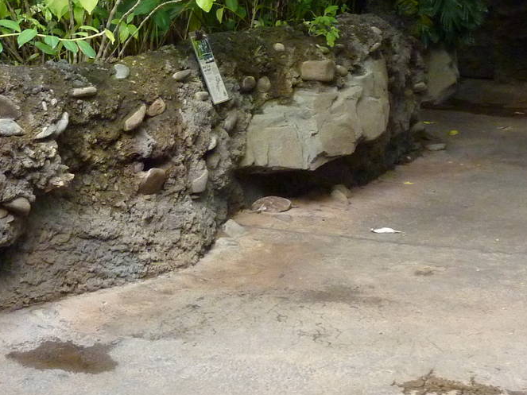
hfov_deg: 27.3
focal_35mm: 70
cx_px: 112
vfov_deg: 20.6
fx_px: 1065
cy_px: 49
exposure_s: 1/125
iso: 400
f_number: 3.4
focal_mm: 4.7
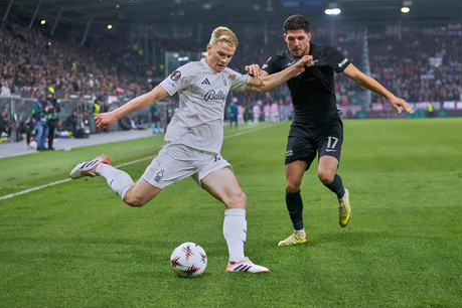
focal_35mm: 78
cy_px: 138
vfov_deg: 17.5
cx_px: 241
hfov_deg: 26.0
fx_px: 1001
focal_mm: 70
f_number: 3.2
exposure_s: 1/1000
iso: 4000
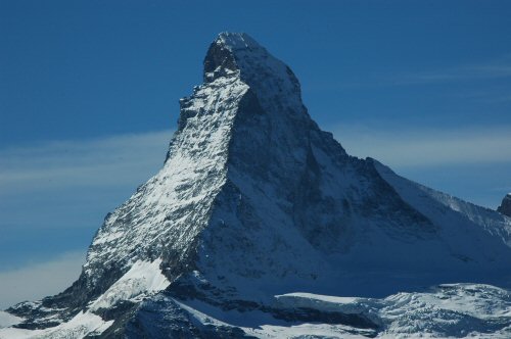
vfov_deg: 5.9
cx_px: 256
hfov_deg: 8.9
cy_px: 170
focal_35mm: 232
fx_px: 3296
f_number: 13
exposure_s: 1/400
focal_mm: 155
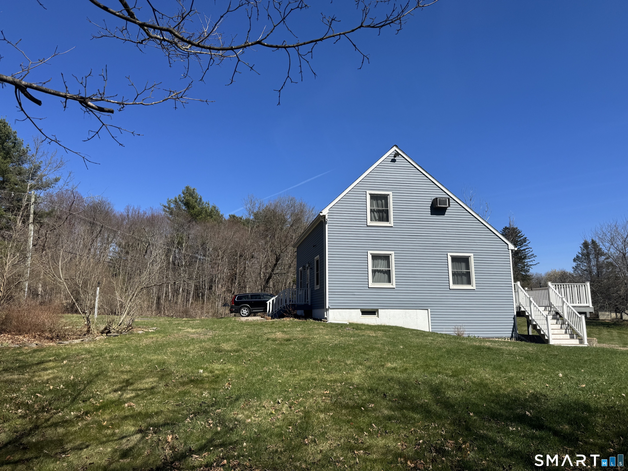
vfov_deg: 56.8
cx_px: 314
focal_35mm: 24
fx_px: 435
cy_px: 236
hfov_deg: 71.6
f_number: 1.78
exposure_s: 1/4950
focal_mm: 6.76
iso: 80
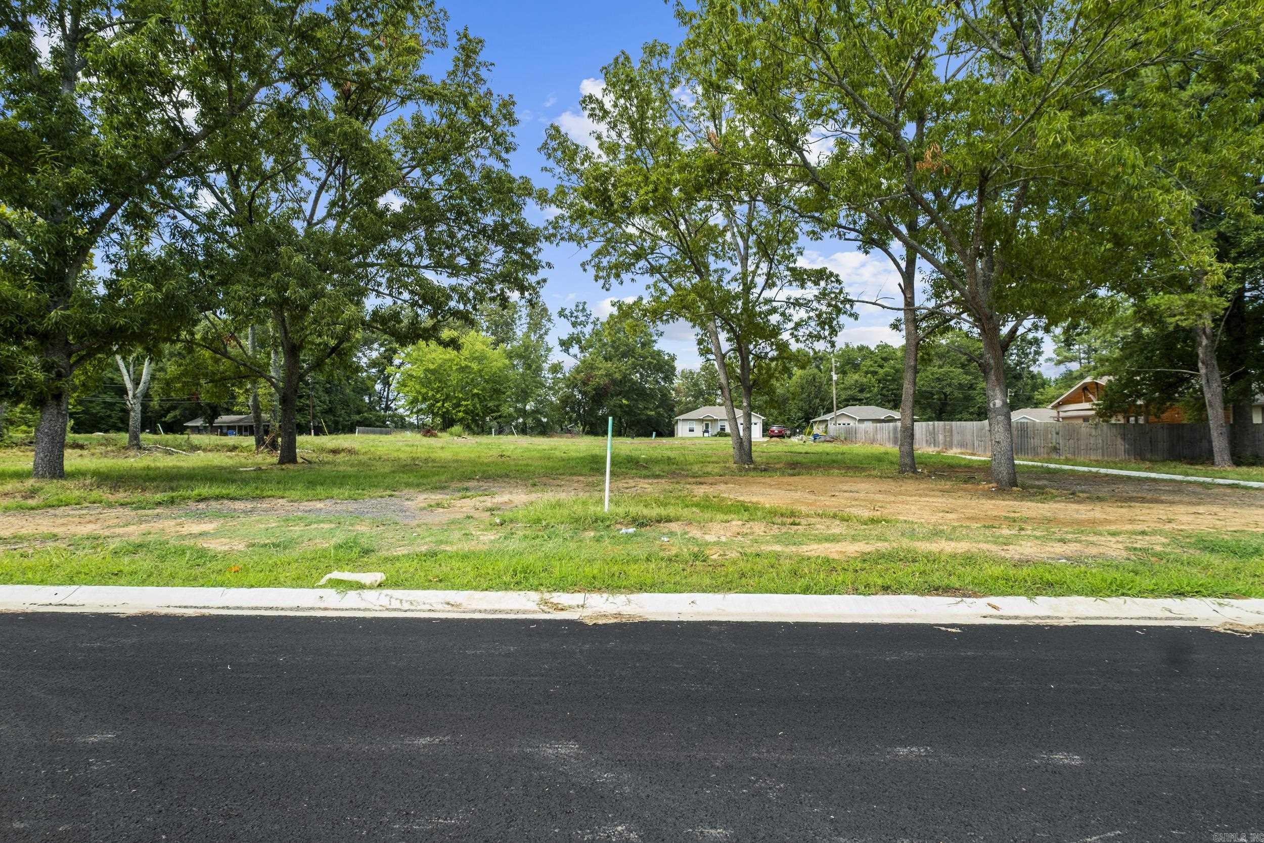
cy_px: 422
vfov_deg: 70.4
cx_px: 632
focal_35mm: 17
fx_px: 597
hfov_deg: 93.3
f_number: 7.1
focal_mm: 11.5
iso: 200
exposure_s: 1/60
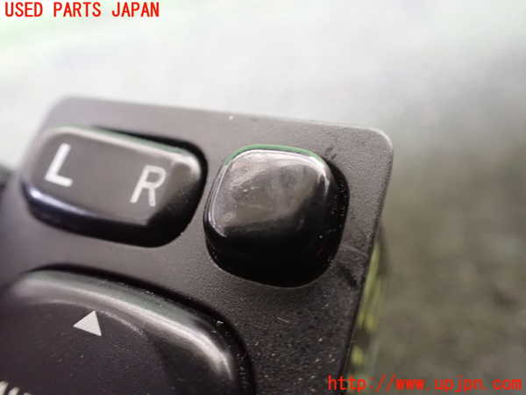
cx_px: 263
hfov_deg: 60.0
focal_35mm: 30
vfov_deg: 46.8
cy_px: 198
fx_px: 456
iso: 1600
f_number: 2.3
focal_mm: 5.4
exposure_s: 1/20
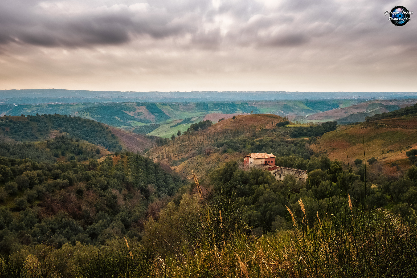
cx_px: 208
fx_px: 486
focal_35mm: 42
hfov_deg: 46.4
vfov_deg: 31.9
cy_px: 139
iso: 2500
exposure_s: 1/250
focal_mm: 27.7
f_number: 13
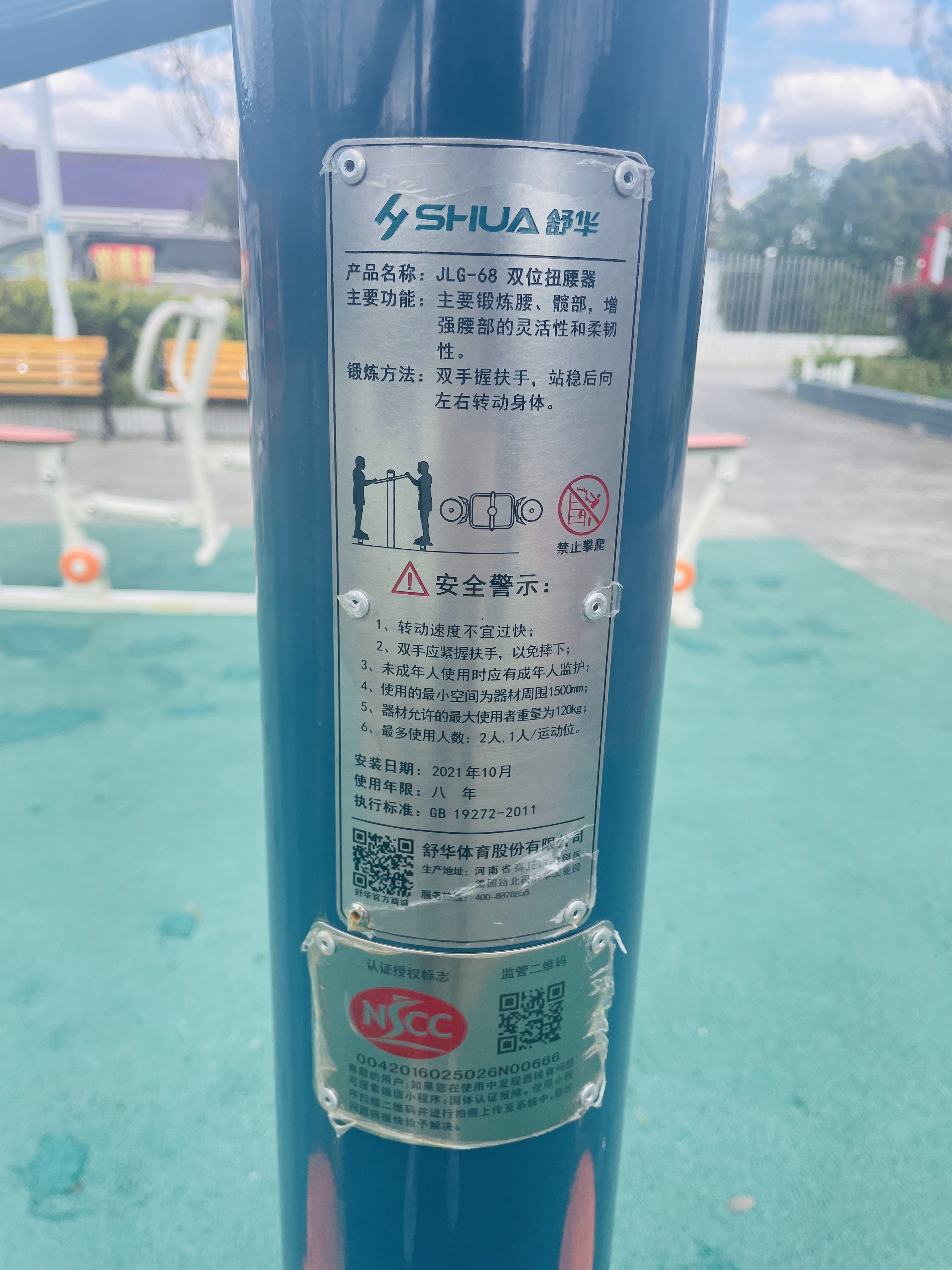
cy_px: 635
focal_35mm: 26
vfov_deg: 67.3
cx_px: 476
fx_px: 953
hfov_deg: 53.1
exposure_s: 1/633
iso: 32
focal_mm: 4.2
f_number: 1.6
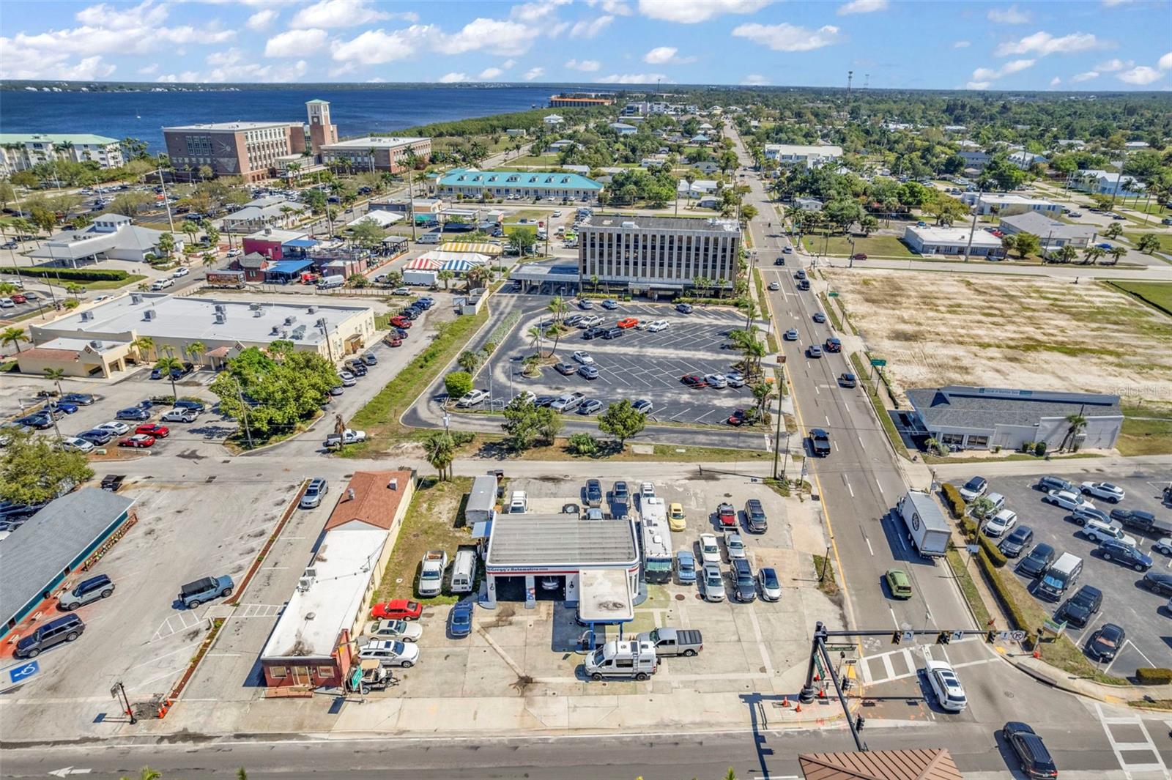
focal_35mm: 22
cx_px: 586
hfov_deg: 78.6
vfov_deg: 57.2
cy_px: 390
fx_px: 716
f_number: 2.8
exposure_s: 1/2500
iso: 100
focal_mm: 8.38
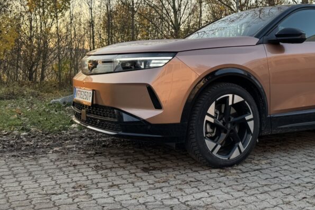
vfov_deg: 30.7
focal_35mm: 43
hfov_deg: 44.9
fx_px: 376
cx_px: 203
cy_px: 56
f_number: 1.78
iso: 80
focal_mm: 6.76
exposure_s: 1/442
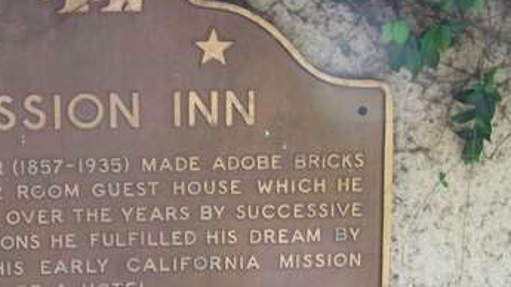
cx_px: 96
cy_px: 235
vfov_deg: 13.2
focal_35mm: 91
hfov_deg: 23.1
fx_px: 1233
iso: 320
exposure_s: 1/30
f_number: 2.8
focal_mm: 5.85
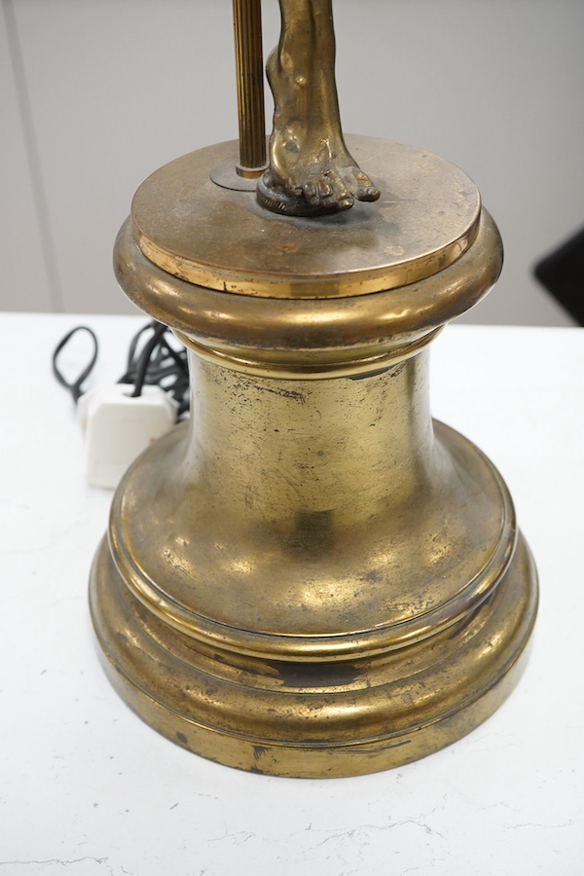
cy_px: 438
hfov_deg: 29.9
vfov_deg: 43.6
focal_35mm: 45
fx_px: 1095
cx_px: 292
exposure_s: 1/125
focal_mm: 30
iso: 1250
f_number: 8
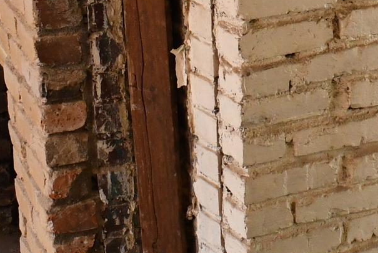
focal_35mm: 137
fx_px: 1439
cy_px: 41
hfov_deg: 14.7
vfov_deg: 10.0
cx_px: 392
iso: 800
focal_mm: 18
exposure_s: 1/160
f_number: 3.5
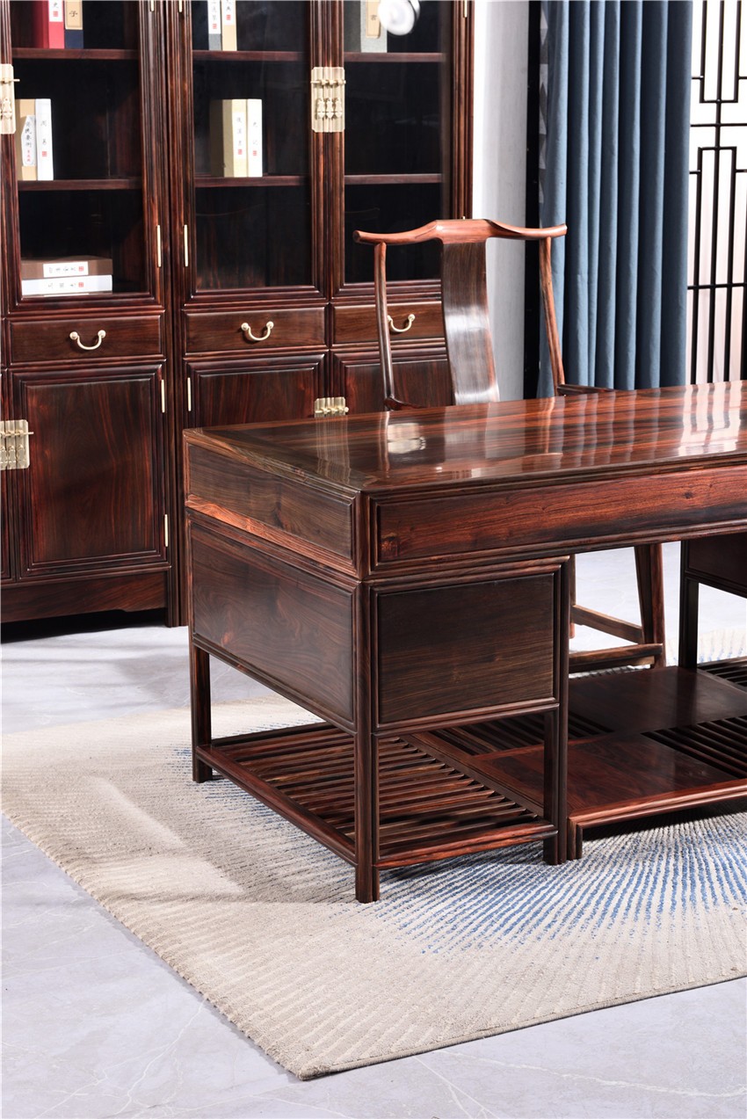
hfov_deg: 19.5
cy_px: 560
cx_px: 374
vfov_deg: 28.8
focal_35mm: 70
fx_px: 2176
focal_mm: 70
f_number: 11
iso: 100
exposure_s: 1/125
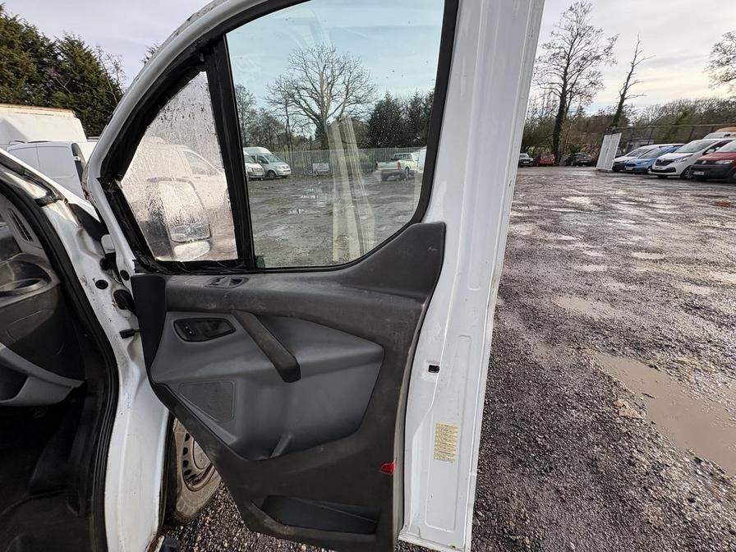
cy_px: 276
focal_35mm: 14
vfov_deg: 85.7
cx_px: 368
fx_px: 298
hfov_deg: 102.1
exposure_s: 1/464
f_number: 2.2
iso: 50
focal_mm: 2.22
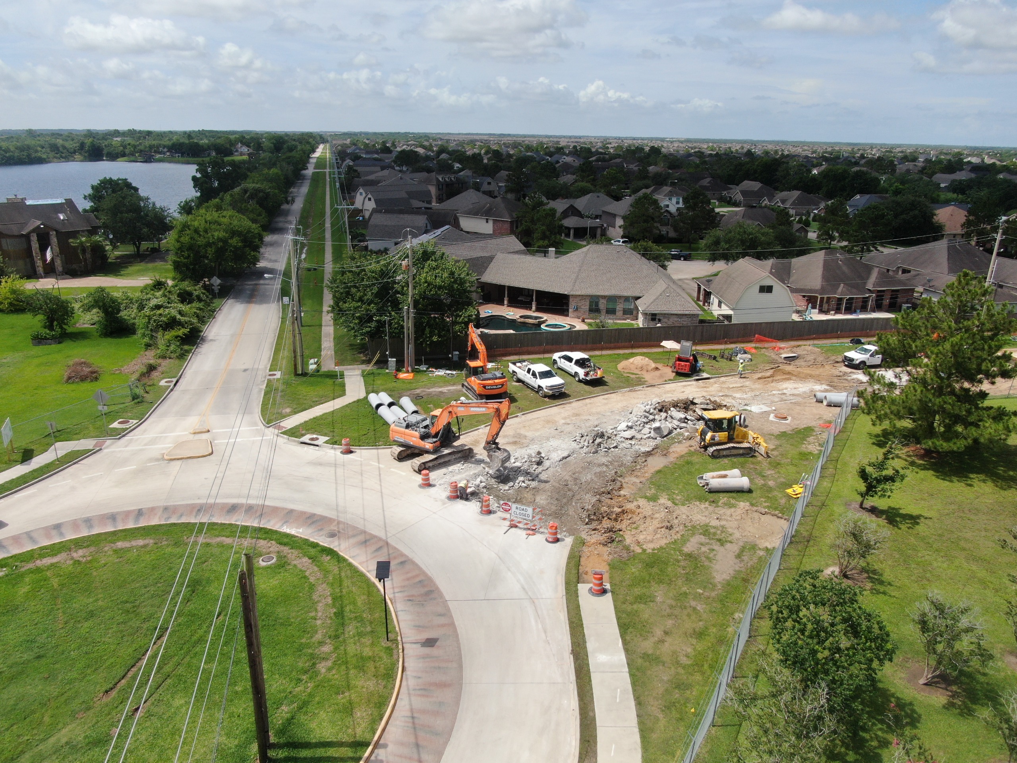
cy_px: 382
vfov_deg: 56.8
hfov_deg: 71.6
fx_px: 705
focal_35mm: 24
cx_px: 508
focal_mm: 4.39
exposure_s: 1/1600
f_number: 2.8
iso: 110
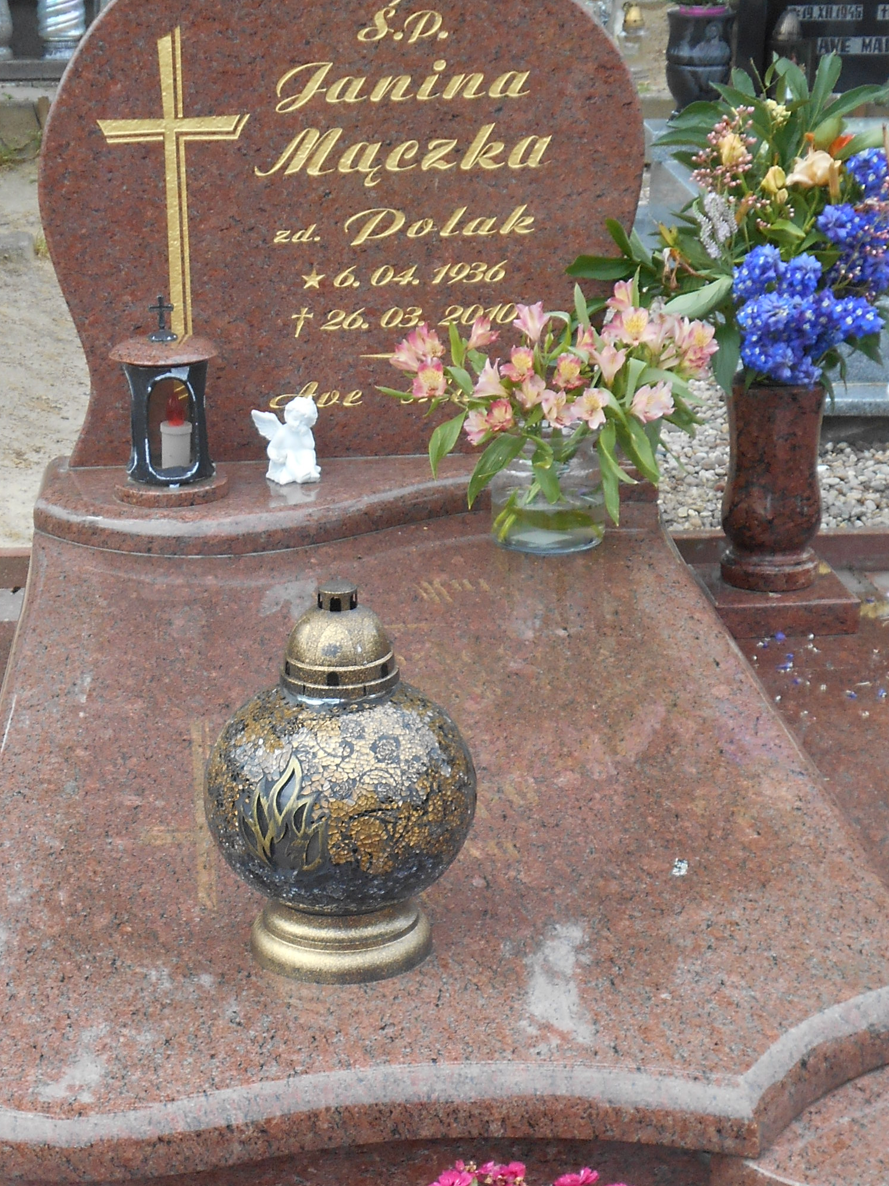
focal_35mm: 71
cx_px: 285
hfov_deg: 20.6
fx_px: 2431
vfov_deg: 27.2
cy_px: 791
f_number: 3.9
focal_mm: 6.7
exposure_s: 1/160
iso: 80
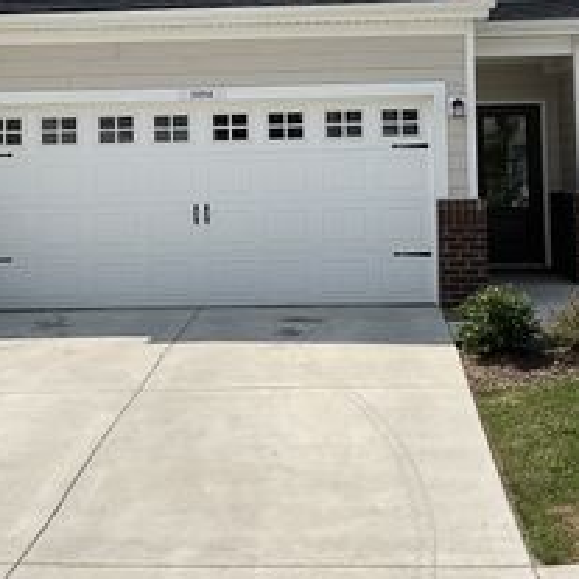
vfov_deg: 27.0
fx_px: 1173
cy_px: 88
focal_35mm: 62
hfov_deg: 27.7
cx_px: 283
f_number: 1.8
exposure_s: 1/2667
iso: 16
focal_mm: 3
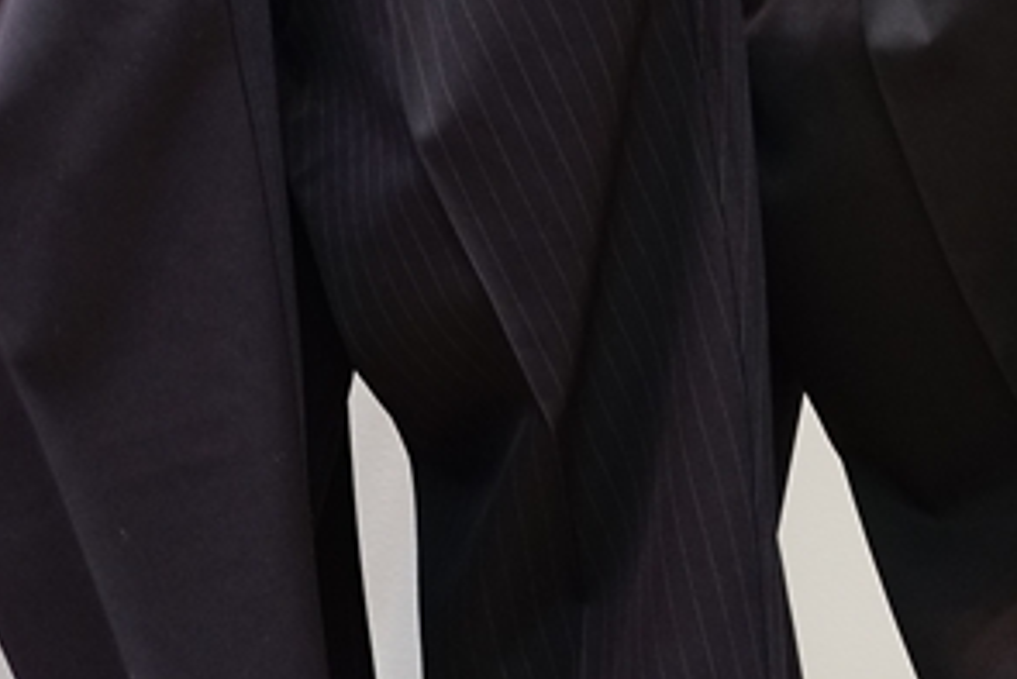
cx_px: -24
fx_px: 4211
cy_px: -157
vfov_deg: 9.1
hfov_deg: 13.6
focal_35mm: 149
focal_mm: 55
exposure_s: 1/60
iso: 1250
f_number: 4
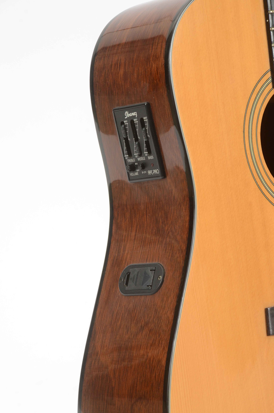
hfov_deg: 8.7
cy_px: 206
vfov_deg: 13.1
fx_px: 1806
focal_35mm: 158
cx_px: 137
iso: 400
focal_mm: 105
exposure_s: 1/80
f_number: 11
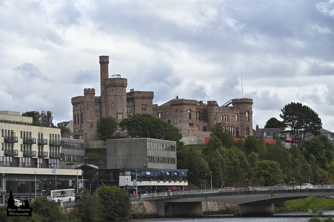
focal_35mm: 120
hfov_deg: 17.1
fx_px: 1113
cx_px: 167
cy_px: 111
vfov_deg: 11.4
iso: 200
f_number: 7.1
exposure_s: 1/800
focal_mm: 120
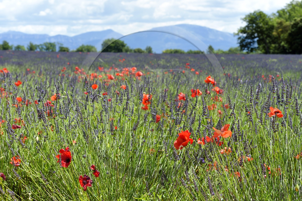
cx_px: 151
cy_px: 100
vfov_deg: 18.2
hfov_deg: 27.0
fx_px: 629
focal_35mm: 75
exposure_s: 1/160
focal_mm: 75
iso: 200
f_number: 11
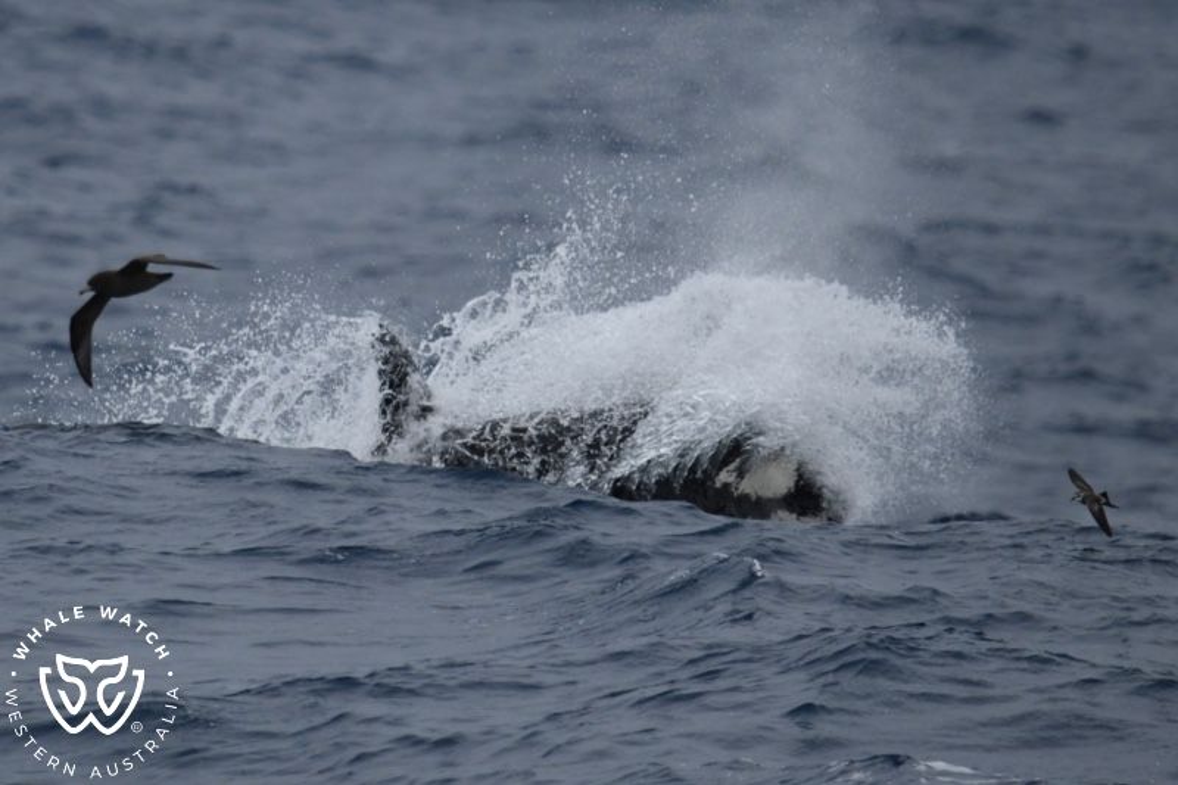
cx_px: 589
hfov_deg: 3.4
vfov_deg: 2.3
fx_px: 19628
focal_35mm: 600
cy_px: 392
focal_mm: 600
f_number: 6.3
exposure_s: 1/8000
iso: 1600
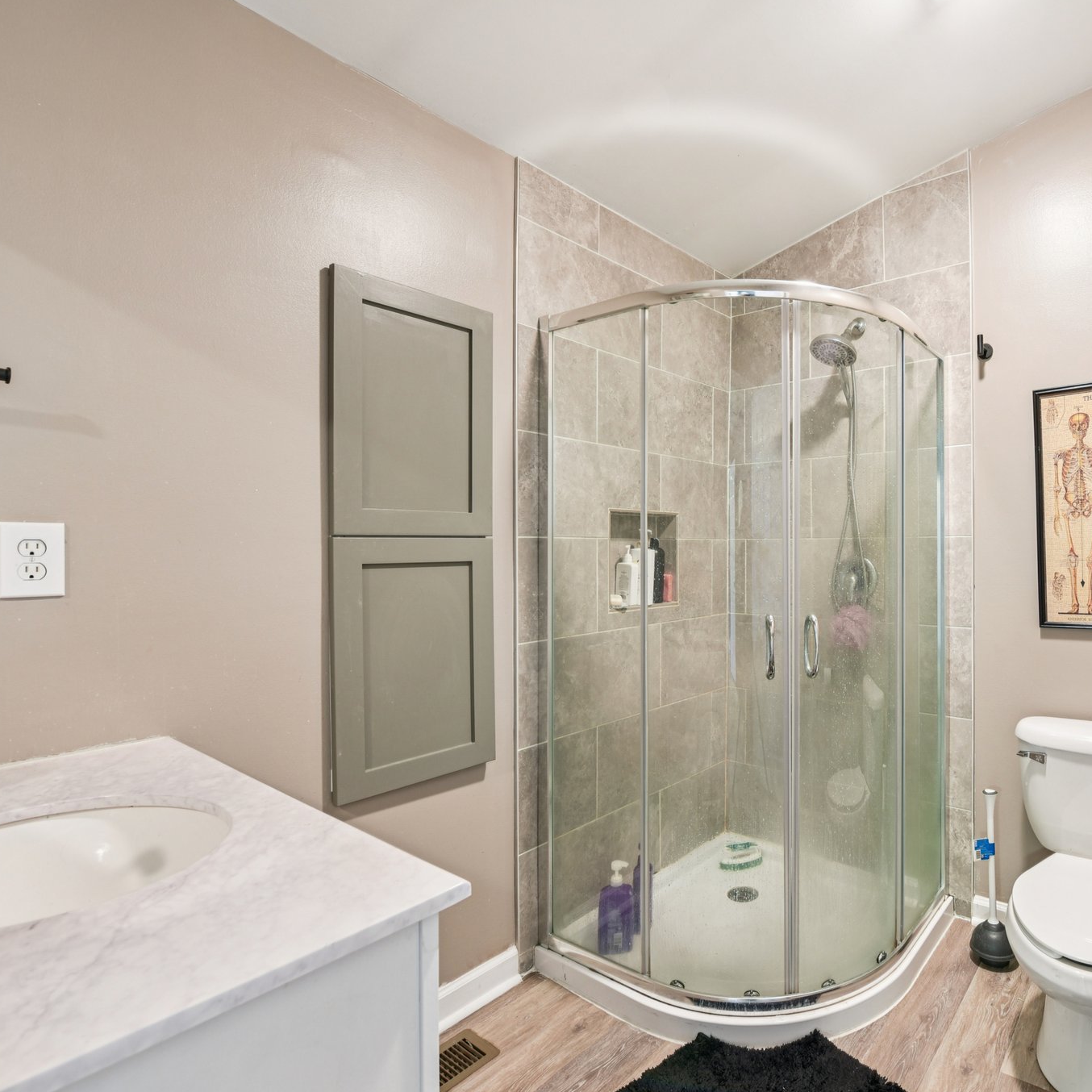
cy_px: 547
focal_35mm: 18
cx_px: 763
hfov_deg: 77.0
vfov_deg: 80.7
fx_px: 642
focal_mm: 14
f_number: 8
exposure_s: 1.6
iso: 200
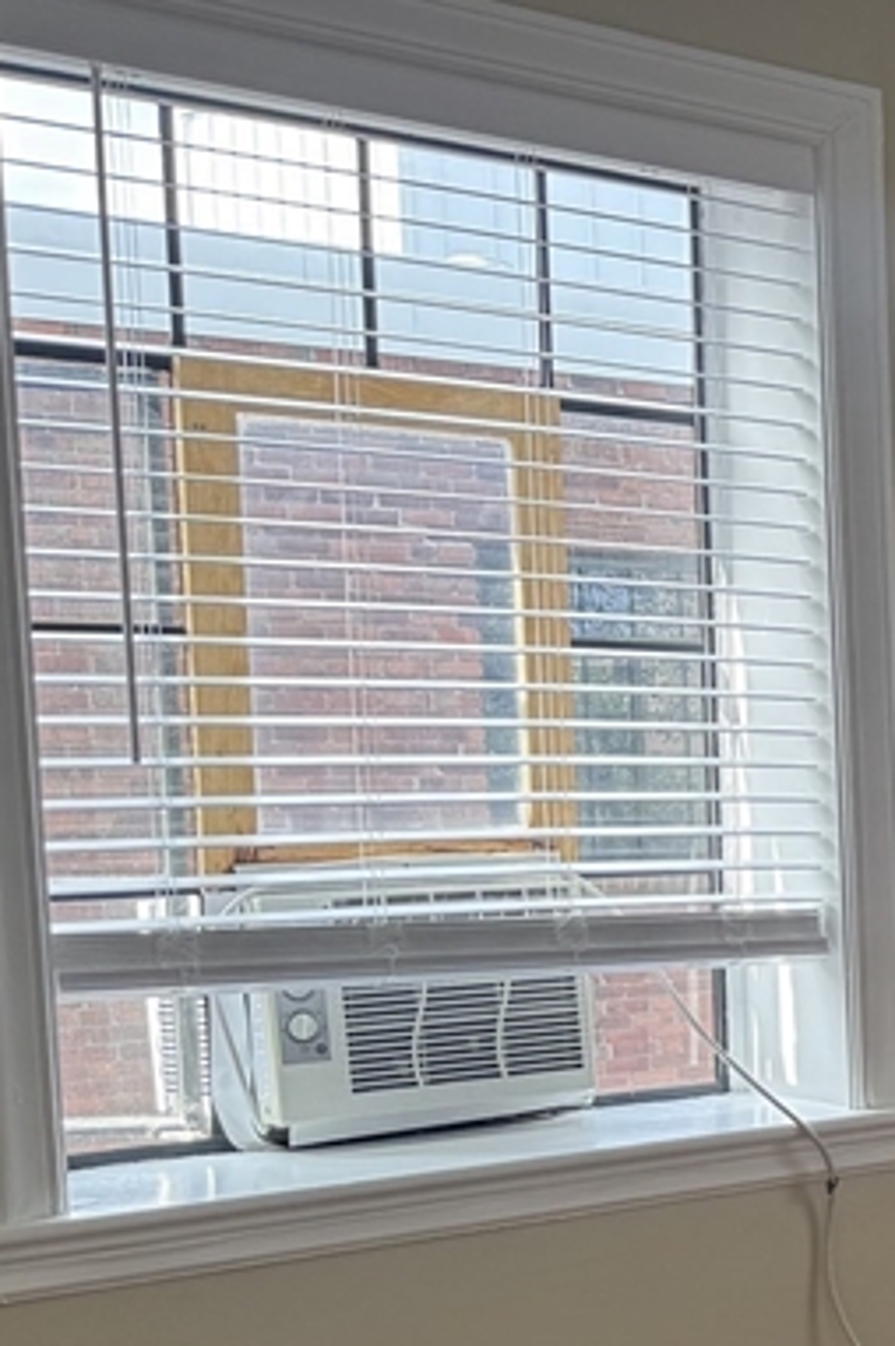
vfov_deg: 29.7
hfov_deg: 16.3
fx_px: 2503
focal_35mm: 67
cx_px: 1702
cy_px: 997
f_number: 1.78
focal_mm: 6.76
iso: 100
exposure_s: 1/184
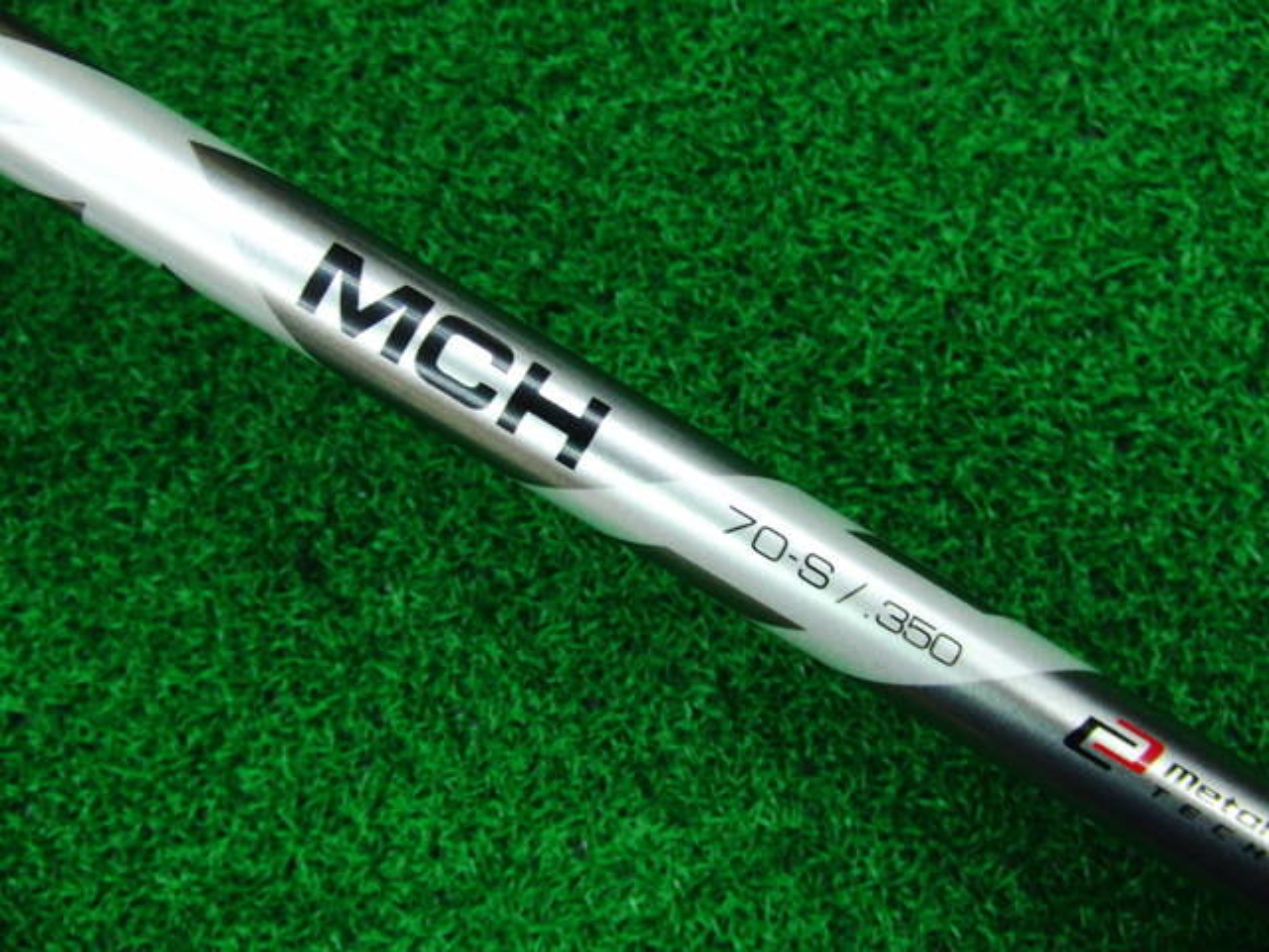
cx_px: 634
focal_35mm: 37
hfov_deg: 50.1
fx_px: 1356
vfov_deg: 38.7
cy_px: 476
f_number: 3.6
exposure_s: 1/50
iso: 400
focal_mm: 6.42
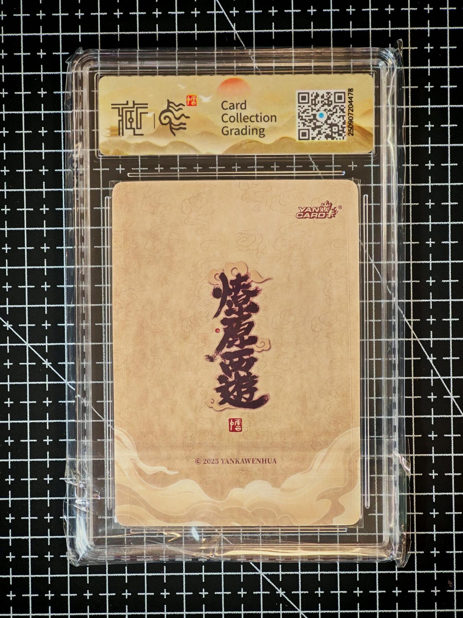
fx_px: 1480
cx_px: 232
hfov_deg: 17.8
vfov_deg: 23.6
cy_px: 309
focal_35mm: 83
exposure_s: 1/25
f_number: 2.4
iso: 400
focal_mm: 8.67
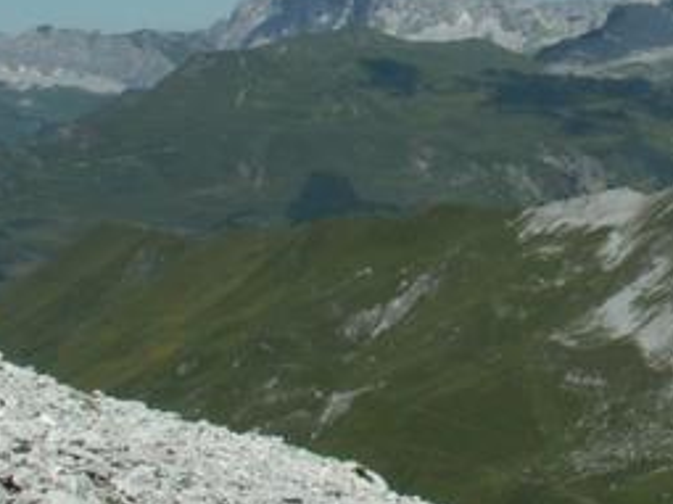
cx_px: 607
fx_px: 1710
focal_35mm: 88
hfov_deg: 21.8
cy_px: 8
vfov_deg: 16.4
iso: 50
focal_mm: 5.86
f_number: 8
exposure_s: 1/320
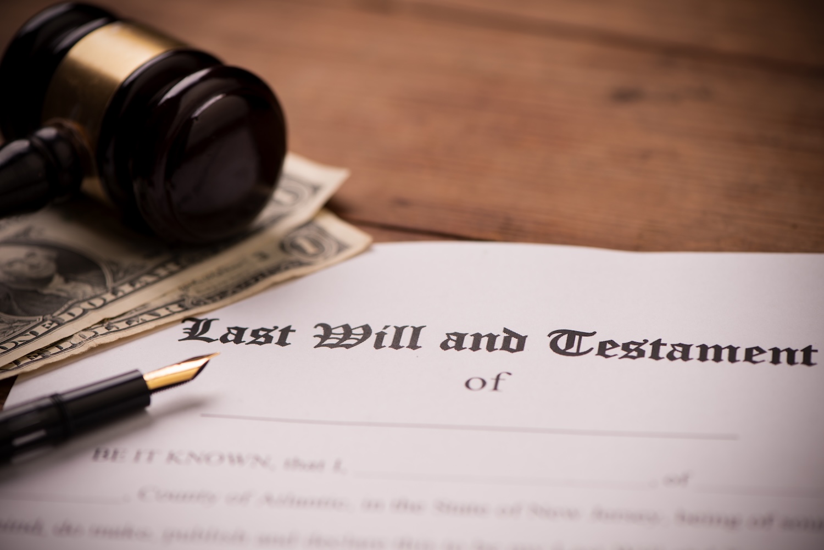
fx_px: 2404
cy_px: 275
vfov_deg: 13.0
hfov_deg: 19.5
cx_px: 412
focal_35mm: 105
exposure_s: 1/500
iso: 64
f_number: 5.6
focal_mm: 105
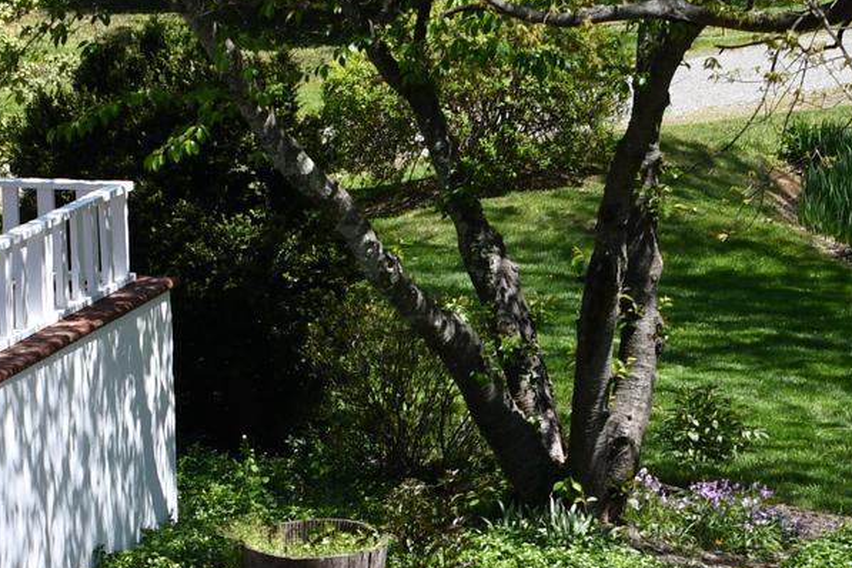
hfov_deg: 11.7
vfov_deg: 7.8
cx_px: 297
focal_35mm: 175
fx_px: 4141
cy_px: 532
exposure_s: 1/250
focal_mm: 34
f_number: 8
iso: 140
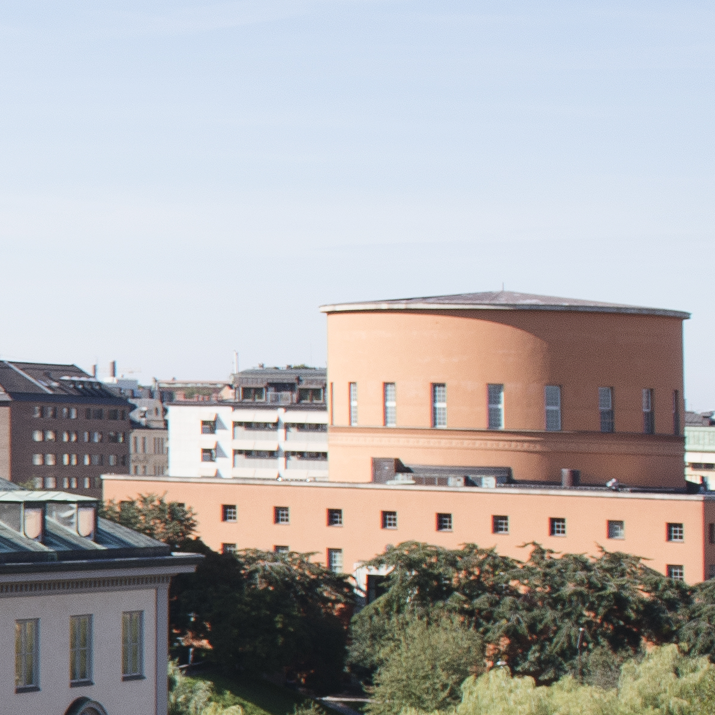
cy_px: 777
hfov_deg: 10.3
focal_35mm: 126
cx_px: -1373
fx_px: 2944
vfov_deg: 13.6
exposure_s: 1/250
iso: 125
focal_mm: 24
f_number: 7.1
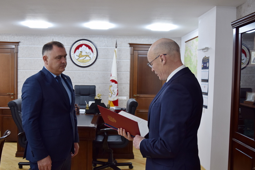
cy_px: 89
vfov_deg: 33.4
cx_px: 115
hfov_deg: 48.4
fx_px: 283
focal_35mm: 40
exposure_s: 1/80
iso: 400
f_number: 4.5
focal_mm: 24
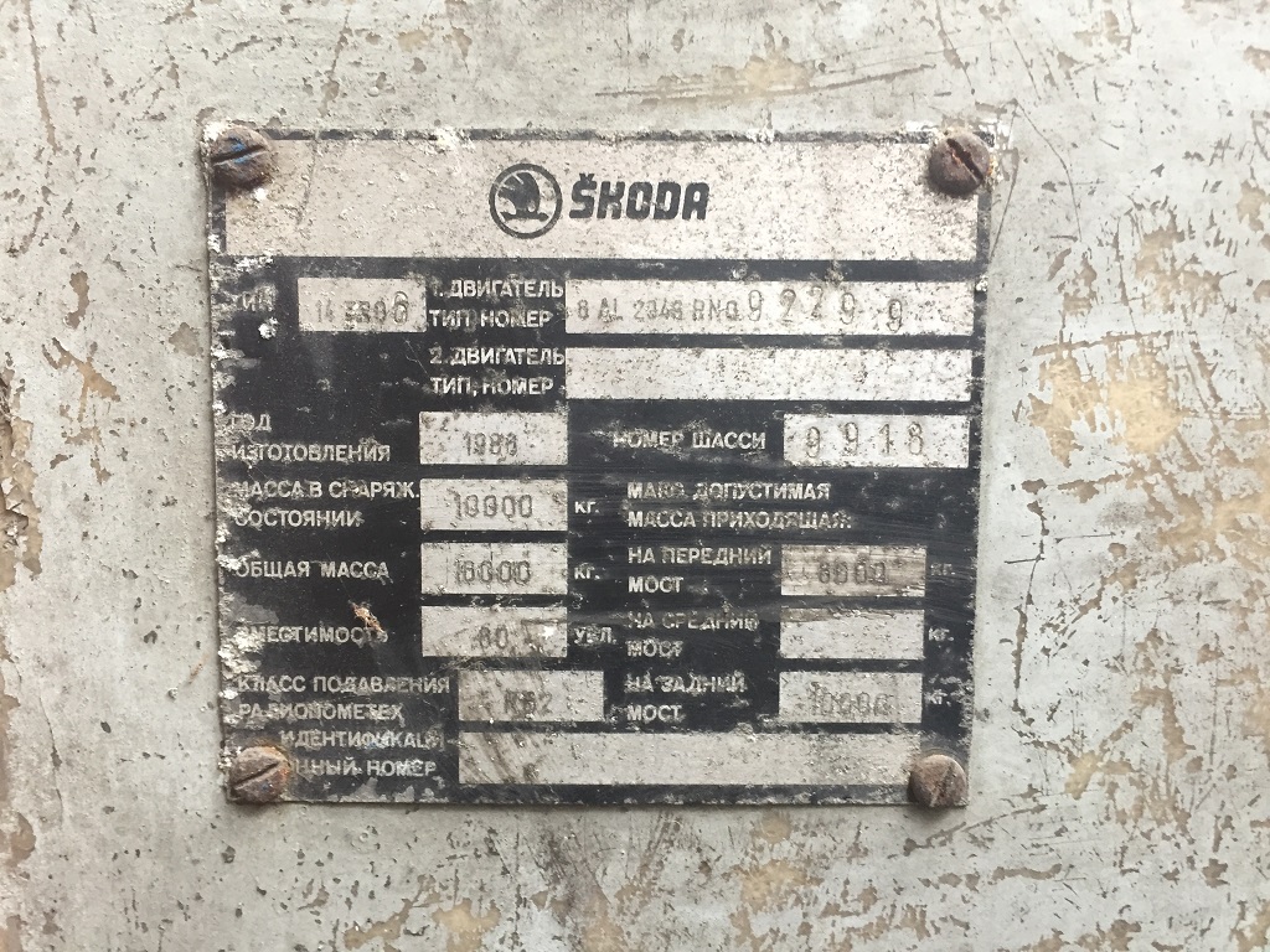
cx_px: 635
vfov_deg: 48.2
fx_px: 1064
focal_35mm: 29
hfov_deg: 61.7
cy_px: 476
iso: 125
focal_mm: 4.15
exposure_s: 1/33
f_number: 2.2
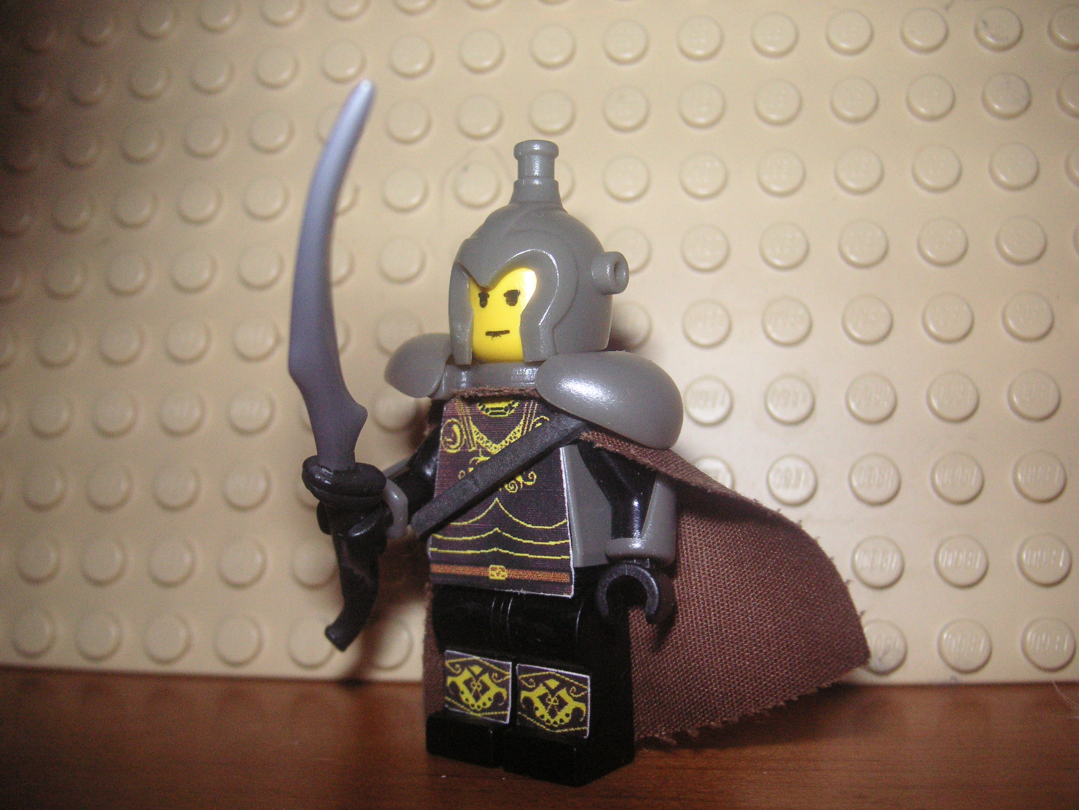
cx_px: 540
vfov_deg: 38.7
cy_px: 405
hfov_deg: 50.1
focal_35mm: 37
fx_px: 1153
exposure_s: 1/45
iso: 160
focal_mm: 6.1
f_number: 6.7
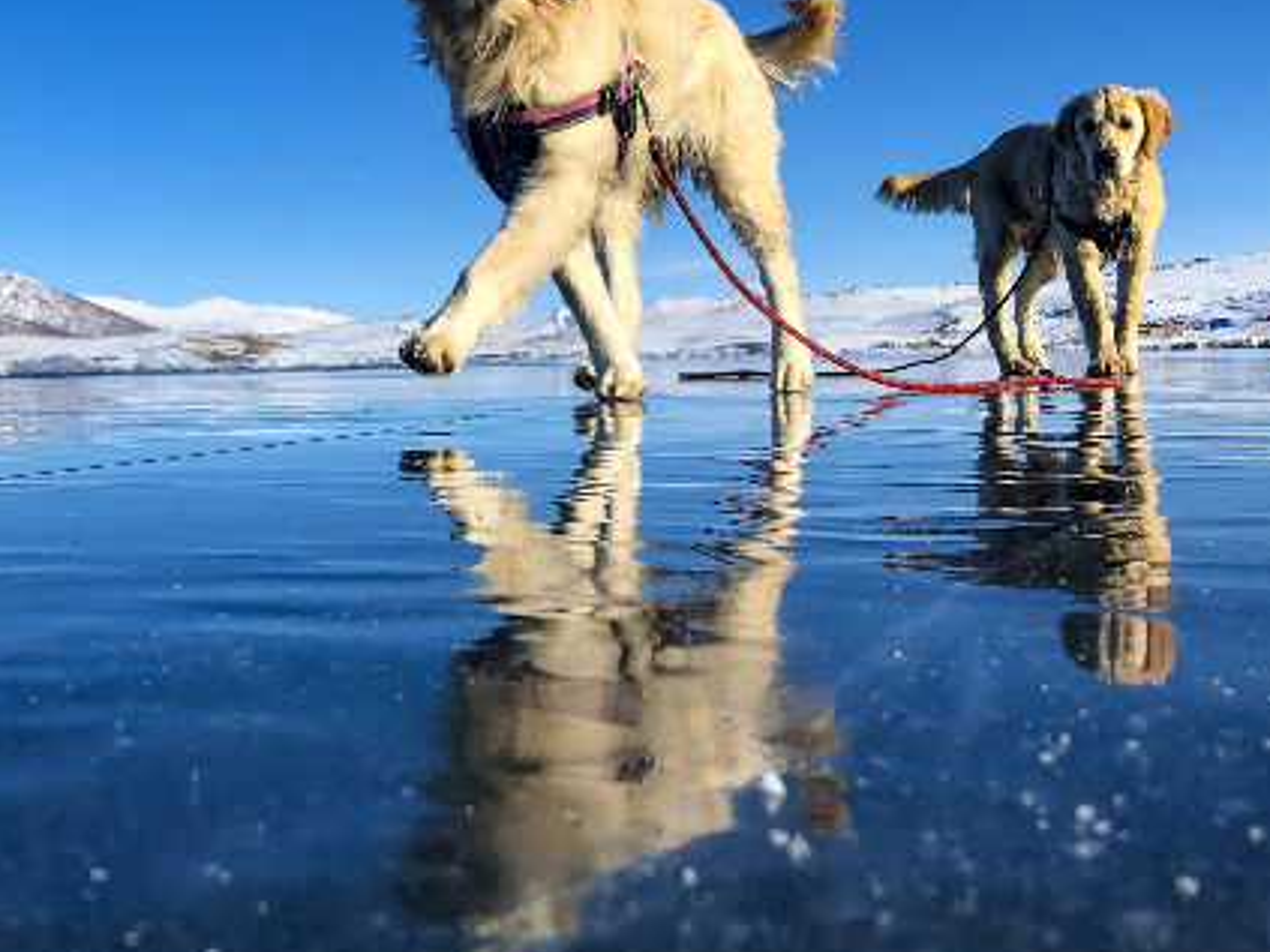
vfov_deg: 27.4
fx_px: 1944
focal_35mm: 53
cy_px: 360
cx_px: 354
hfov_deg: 35.6
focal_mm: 3.99
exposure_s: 1/3436
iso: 20
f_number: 1.8
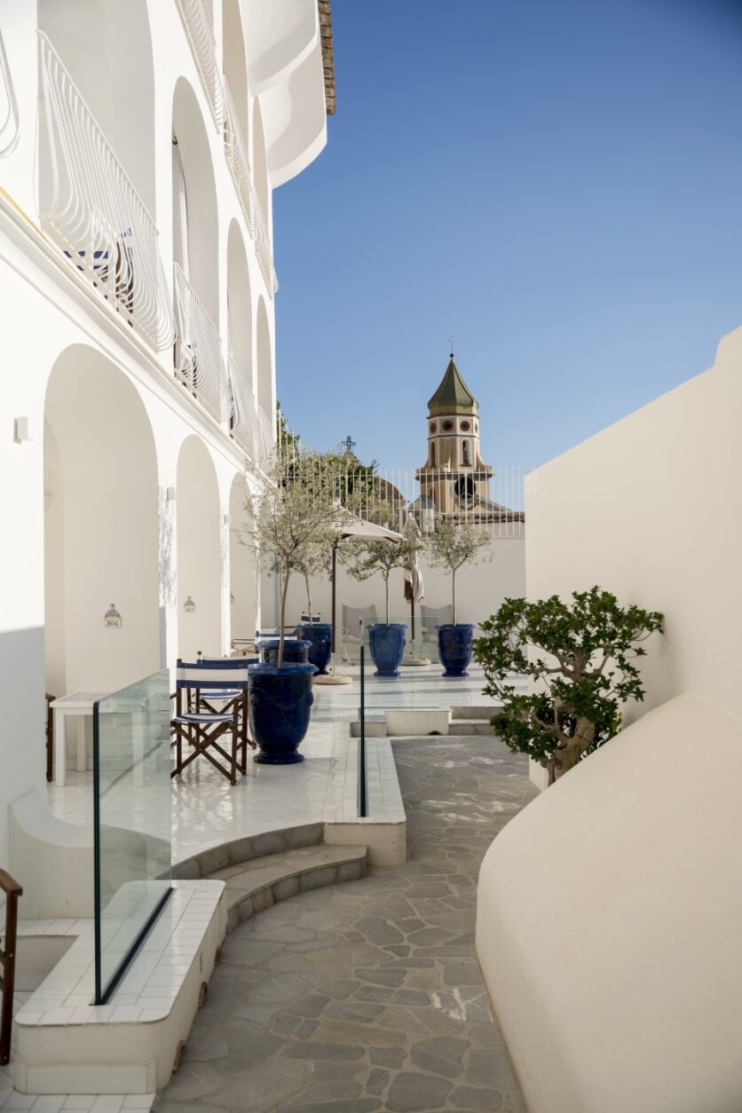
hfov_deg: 40.5
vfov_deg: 58.0
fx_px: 1005
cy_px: 556
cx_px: 371
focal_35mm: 32
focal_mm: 32.5
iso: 100
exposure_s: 1/3200
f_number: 3.2
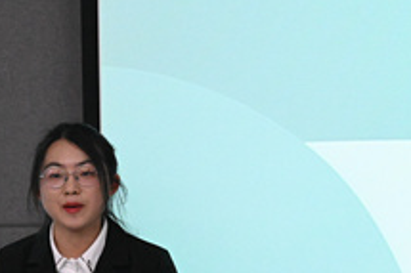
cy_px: 209
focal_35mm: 465
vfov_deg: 3.0
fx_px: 5305
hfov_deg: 4.4
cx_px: 71
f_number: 5.6
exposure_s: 1/500
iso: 10000
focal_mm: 200
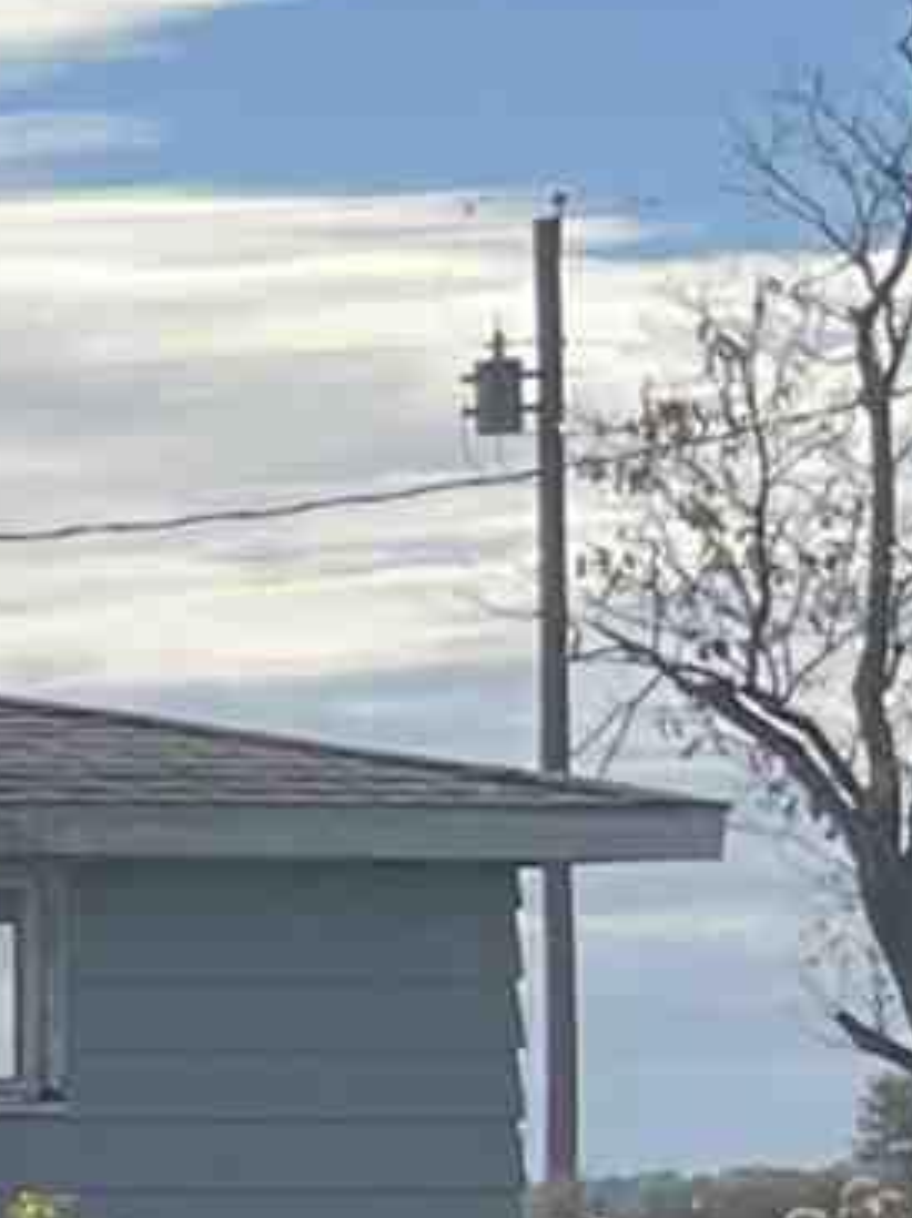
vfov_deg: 9.4
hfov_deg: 5.4
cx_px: -3728
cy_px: 1235
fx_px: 7386
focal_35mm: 210
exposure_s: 1/7407
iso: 32
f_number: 1.6
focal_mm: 5.1
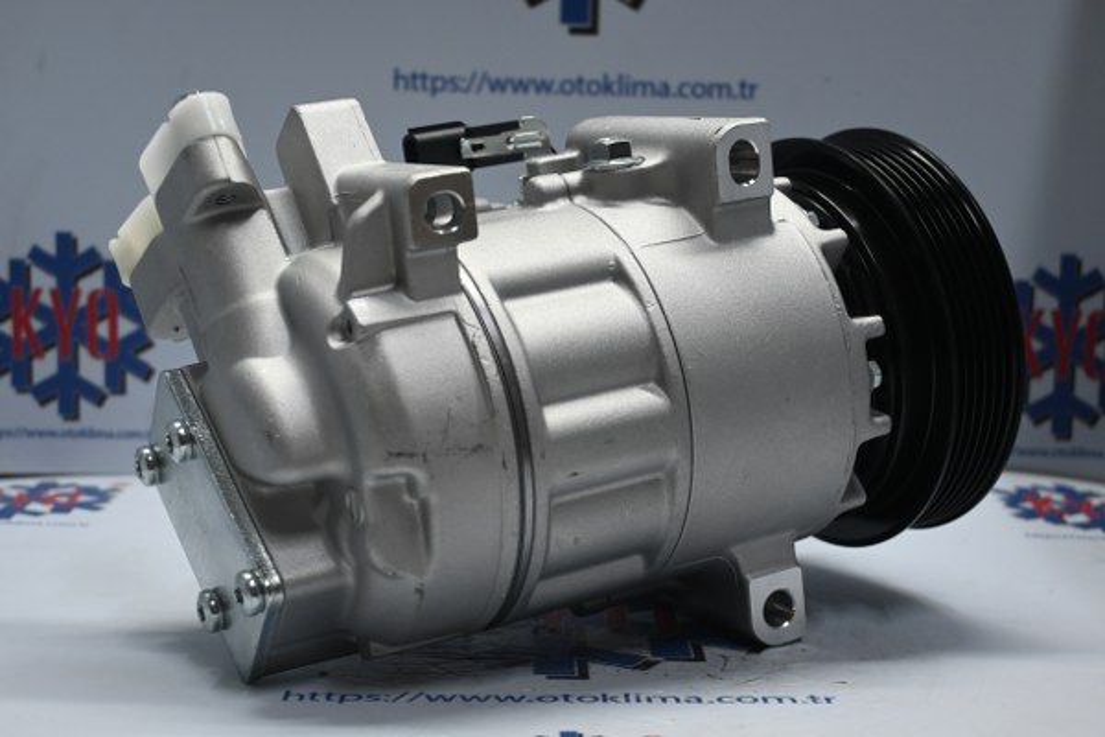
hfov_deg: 35.1
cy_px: 368
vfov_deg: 23.8
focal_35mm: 57
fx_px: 1749
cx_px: 552
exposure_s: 1/60
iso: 720
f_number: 5.6
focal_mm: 38
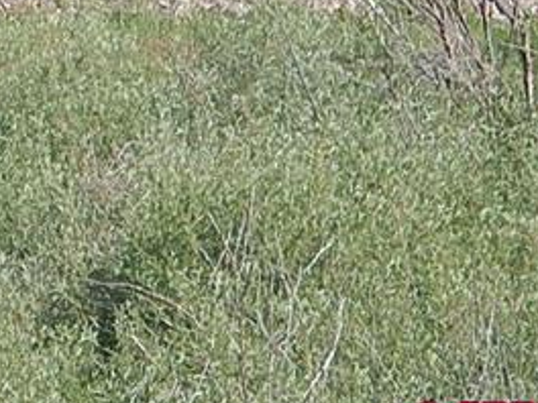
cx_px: -477
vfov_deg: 2.7
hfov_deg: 3.6
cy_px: -352
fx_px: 8455
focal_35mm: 544
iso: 125
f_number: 4.8
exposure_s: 1/500
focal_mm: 25
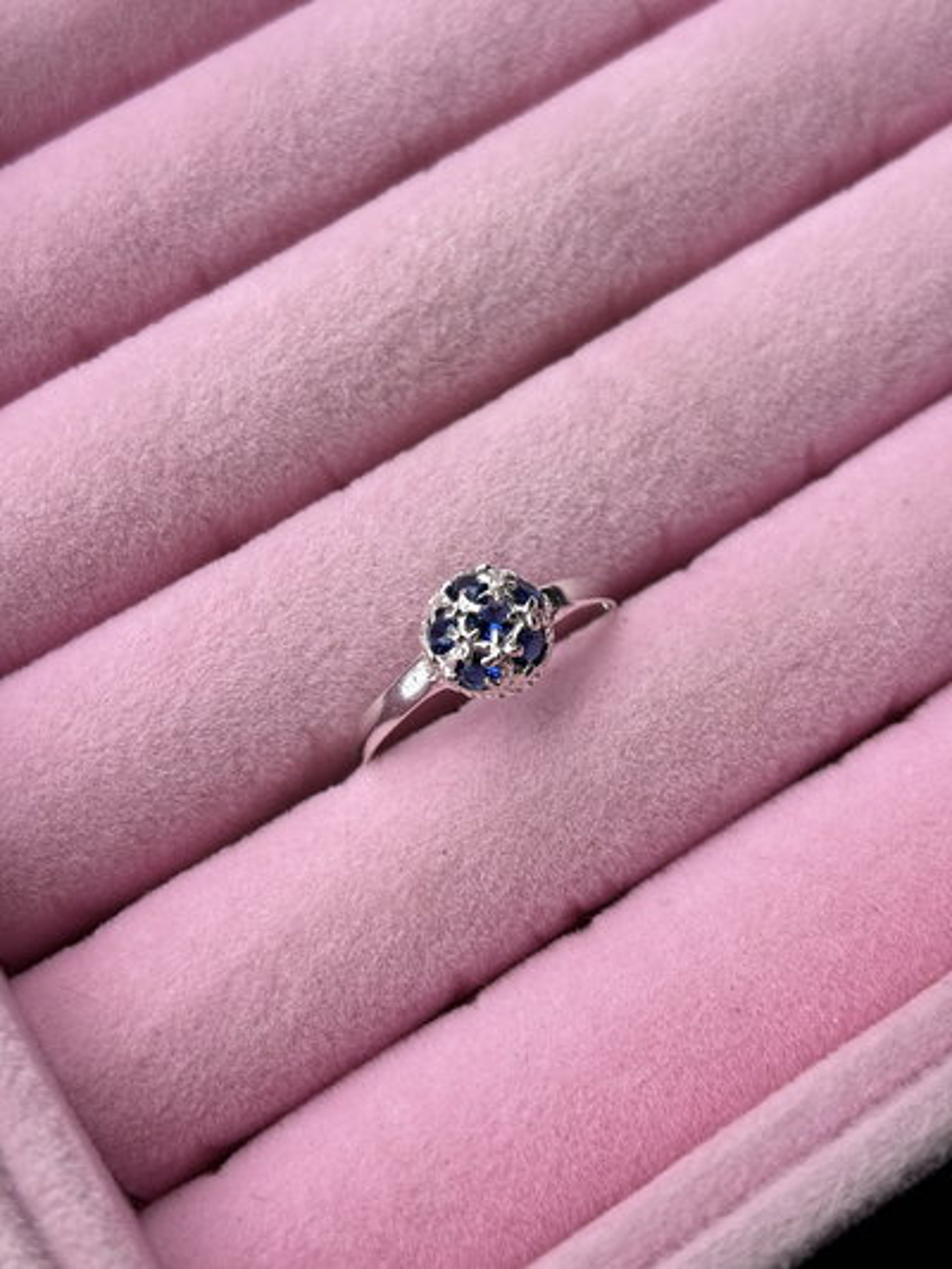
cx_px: 476
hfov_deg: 28.0
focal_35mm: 52
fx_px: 1906
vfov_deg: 36.8
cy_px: 634
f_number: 1.6
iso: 32
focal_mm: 5.96
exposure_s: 1/318
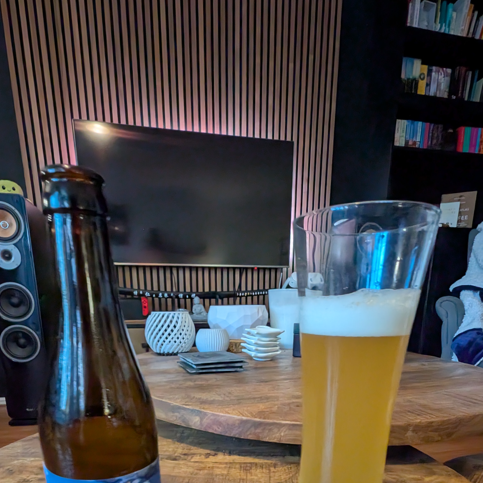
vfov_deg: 66.3
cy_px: 402
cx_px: 226
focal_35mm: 20
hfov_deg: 74.7
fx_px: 316
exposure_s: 1/19.9
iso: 1112
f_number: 2.2
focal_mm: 1.95
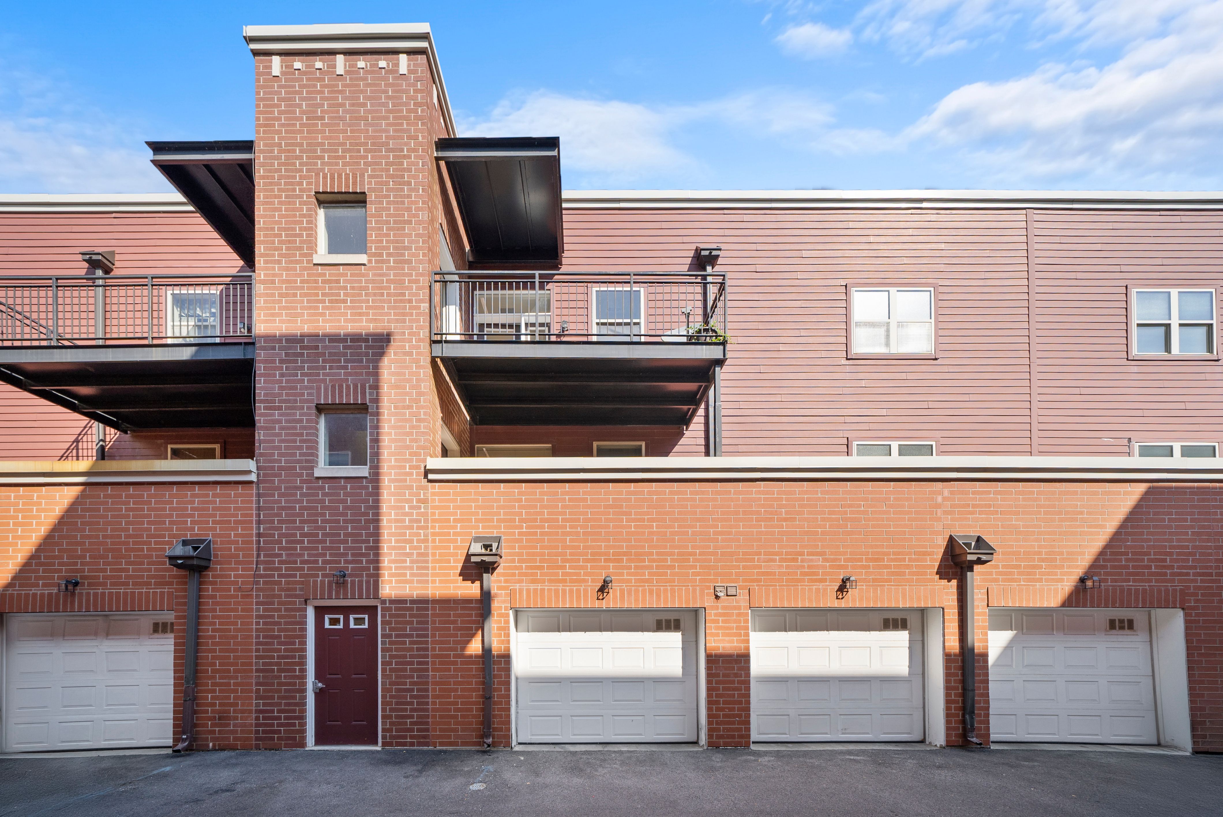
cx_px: 612
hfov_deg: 112.6
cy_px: 408
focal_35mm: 12
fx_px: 408
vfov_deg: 90.1
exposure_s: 1/400
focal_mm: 12
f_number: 4.5
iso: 80
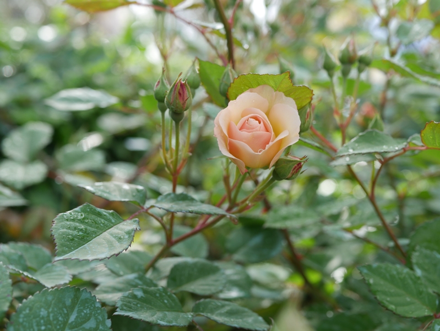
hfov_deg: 38.2
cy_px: 166
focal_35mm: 50
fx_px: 636
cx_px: 220
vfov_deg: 29.1
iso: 200
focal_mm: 25
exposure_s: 1/400
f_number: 3.5
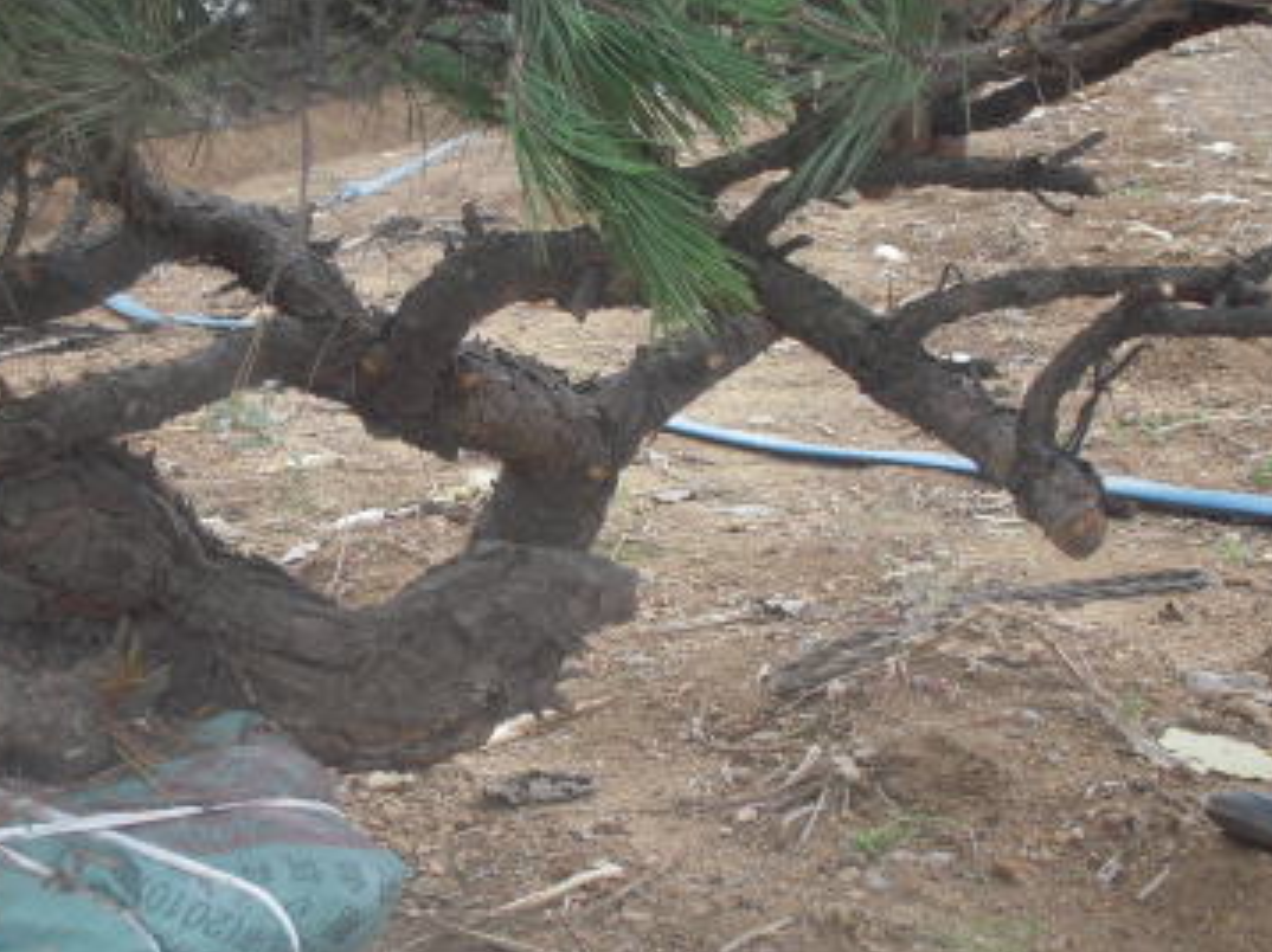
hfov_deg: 28.2
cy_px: 508
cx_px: 345
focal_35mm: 68
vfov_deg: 21.6
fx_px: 2497
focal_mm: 6.3
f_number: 3.3
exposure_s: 1/50
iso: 100
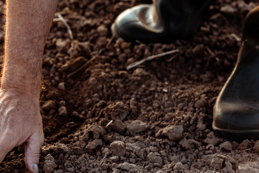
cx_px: 48
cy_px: 35
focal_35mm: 308
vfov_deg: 4.5
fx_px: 2216
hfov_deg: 6.7
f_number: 4.5
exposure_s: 1/500
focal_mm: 160
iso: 250
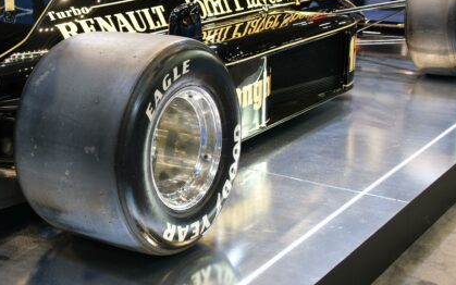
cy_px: 65
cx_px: 92
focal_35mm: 63
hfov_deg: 31.6
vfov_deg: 20.4
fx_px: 783
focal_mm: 21.7
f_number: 2.8
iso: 500
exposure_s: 1/30
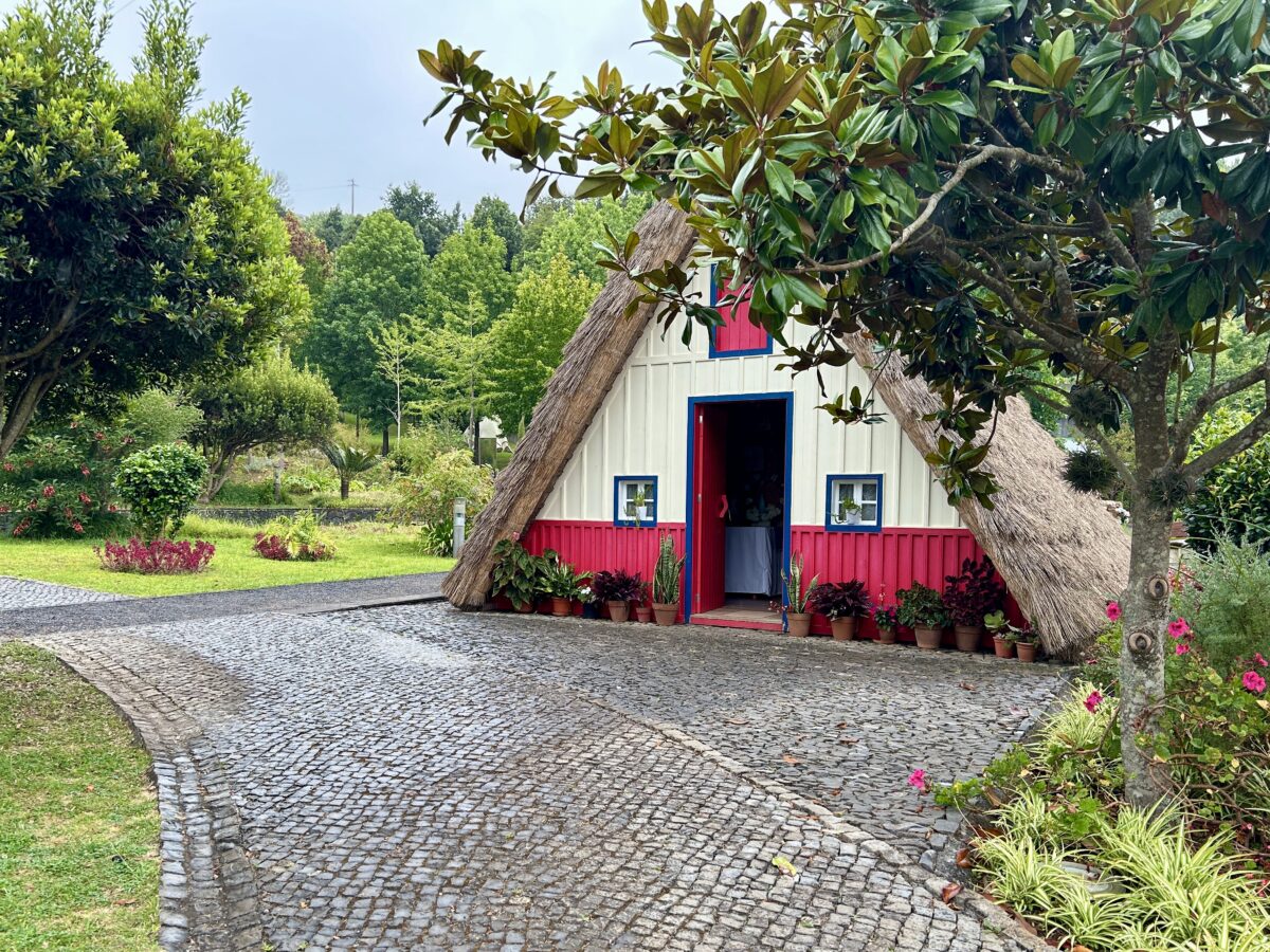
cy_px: 476
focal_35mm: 26
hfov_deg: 67.3
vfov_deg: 53.1
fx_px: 954
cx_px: 635
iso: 50
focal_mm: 5.7
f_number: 1.5
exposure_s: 1/355
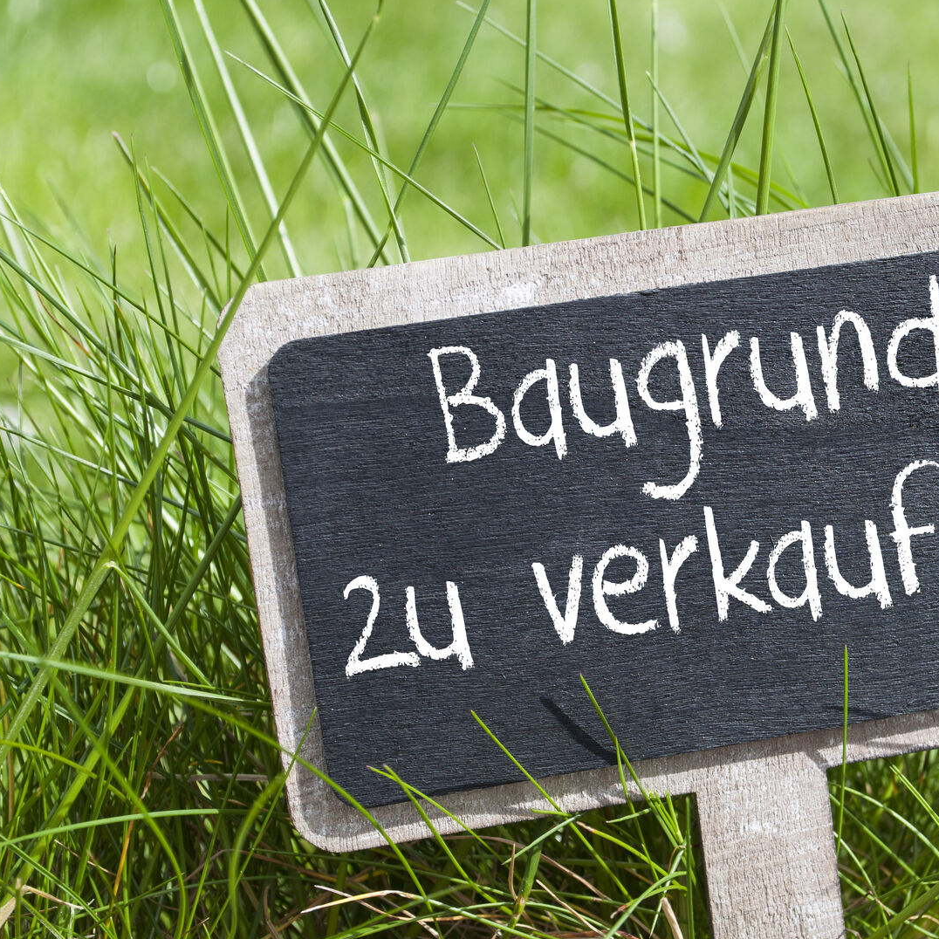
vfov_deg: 22.5
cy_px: 469
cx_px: 698
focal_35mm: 77
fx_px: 2363
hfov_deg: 22.3
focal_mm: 40
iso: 200
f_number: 9
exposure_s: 1/320
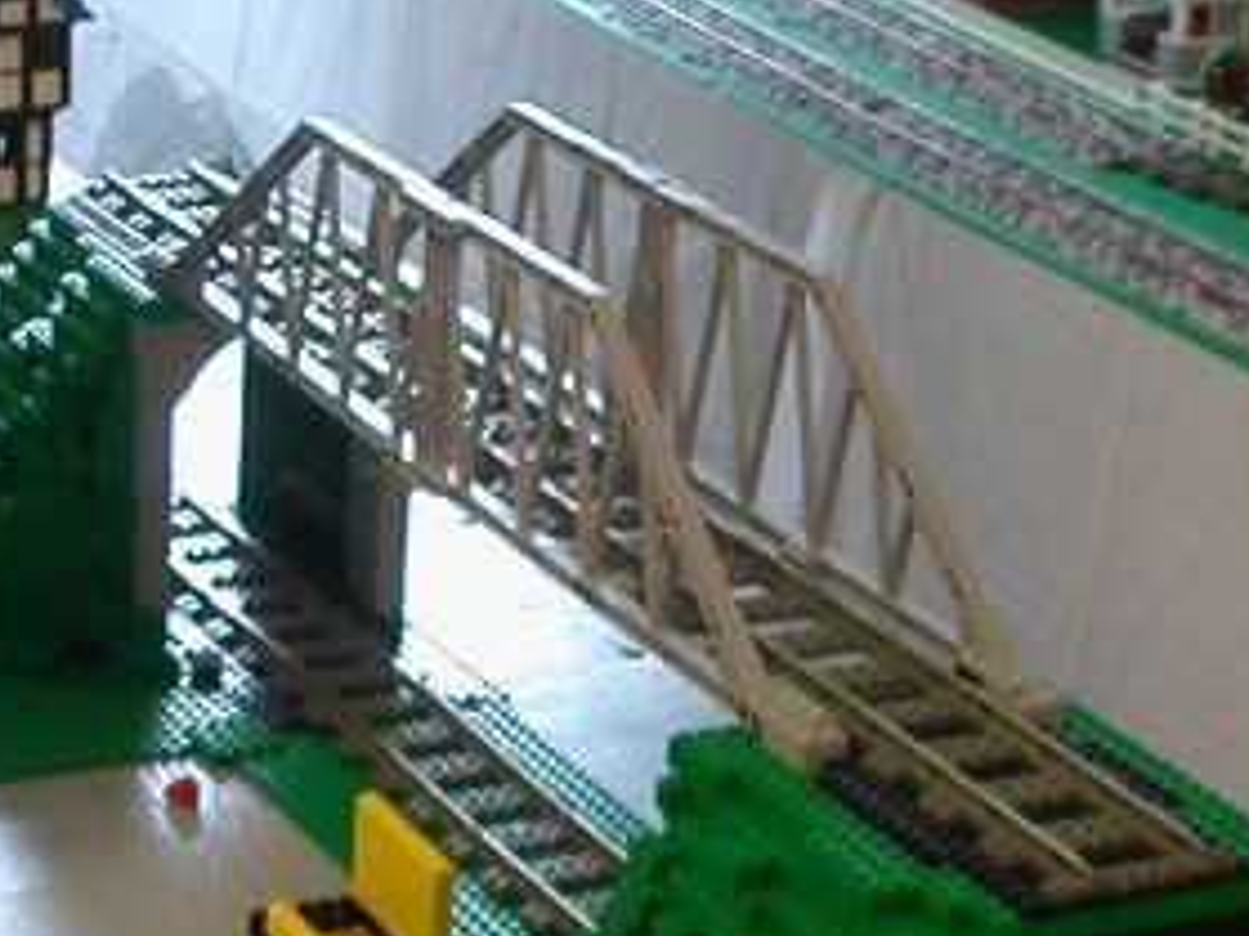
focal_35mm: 106
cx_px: 519
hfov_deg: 18.5
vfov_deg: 13.9
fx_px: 3823
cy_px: 623
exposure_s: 1/16.6
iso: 100
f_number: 2.7
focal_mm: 5.6
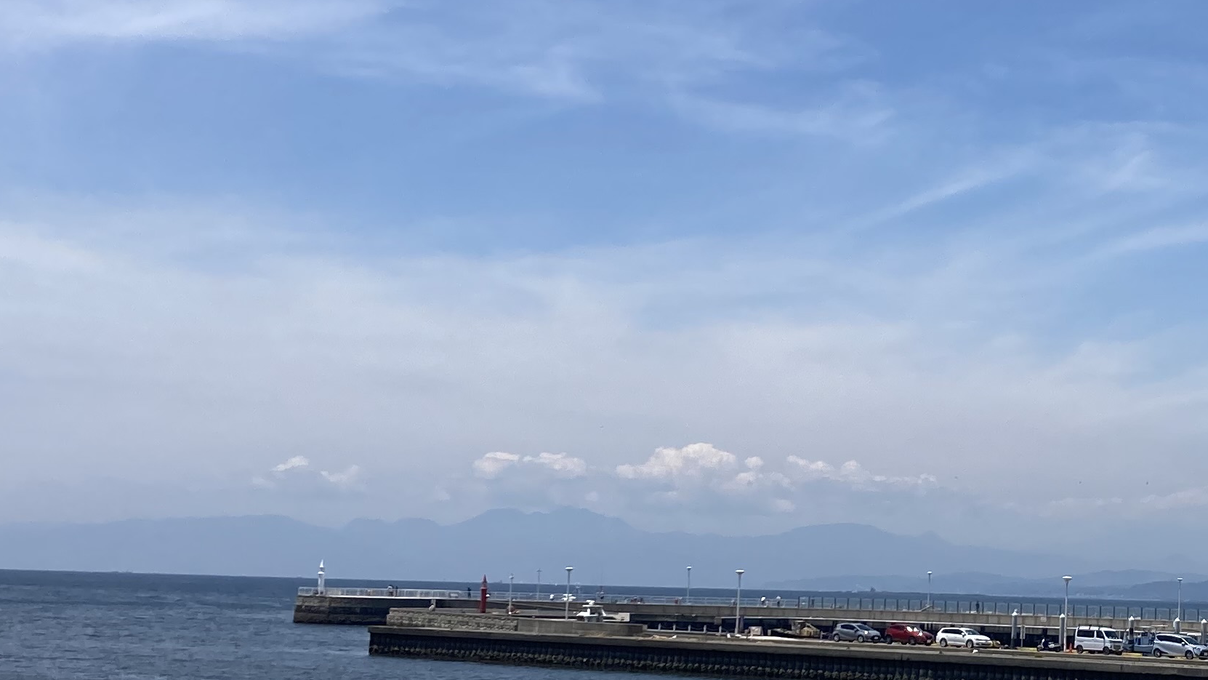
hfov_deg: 27.6
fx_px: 2370
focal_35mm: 74
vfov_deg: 16.3
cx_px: 1084
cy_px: 451
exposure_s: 1/3436
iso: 25
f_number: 1.8
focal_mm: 3.99
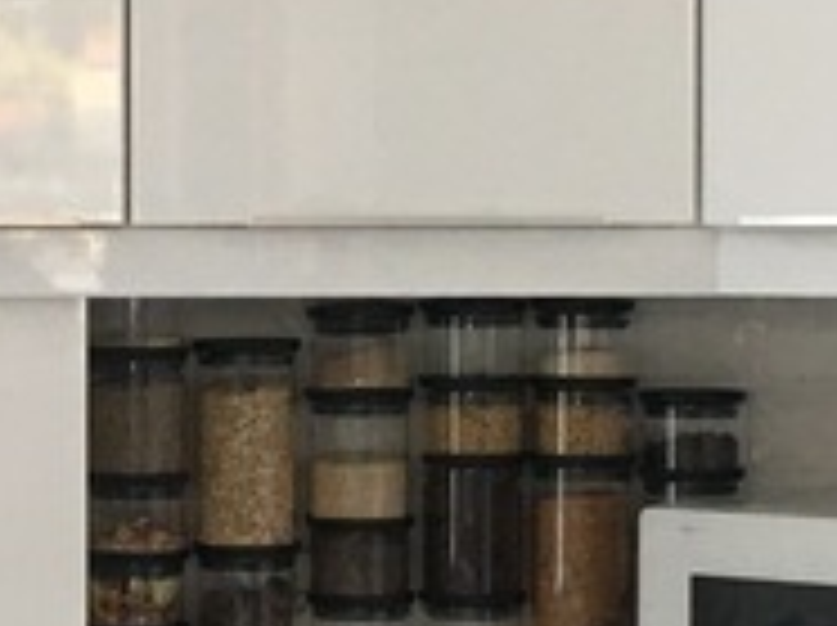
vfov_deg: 9.3
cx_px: 122
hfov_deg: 12.3
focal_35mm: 160
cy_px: 302
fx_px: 3864
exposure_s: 1/33
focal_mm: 4.15
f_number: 2.2
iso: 50
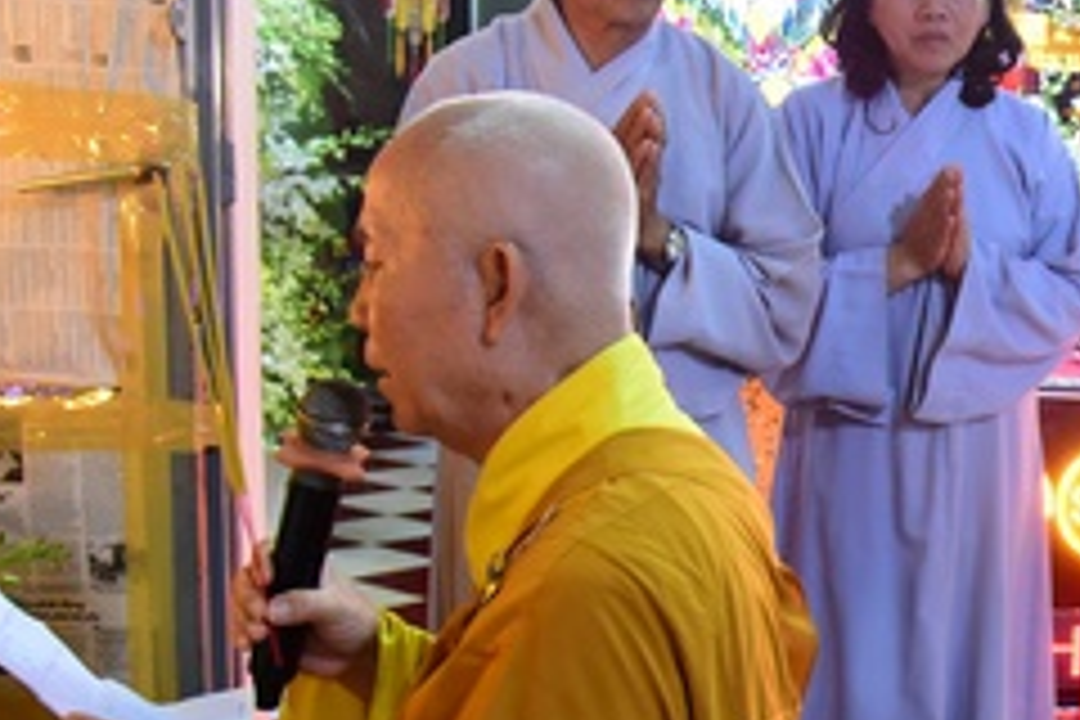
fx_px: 1950
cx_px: 1256
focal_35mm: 65
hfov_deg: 27.6
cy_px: 536
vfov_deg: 20.8
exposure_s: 1/60
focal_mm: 24
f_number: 4.5
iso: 4000
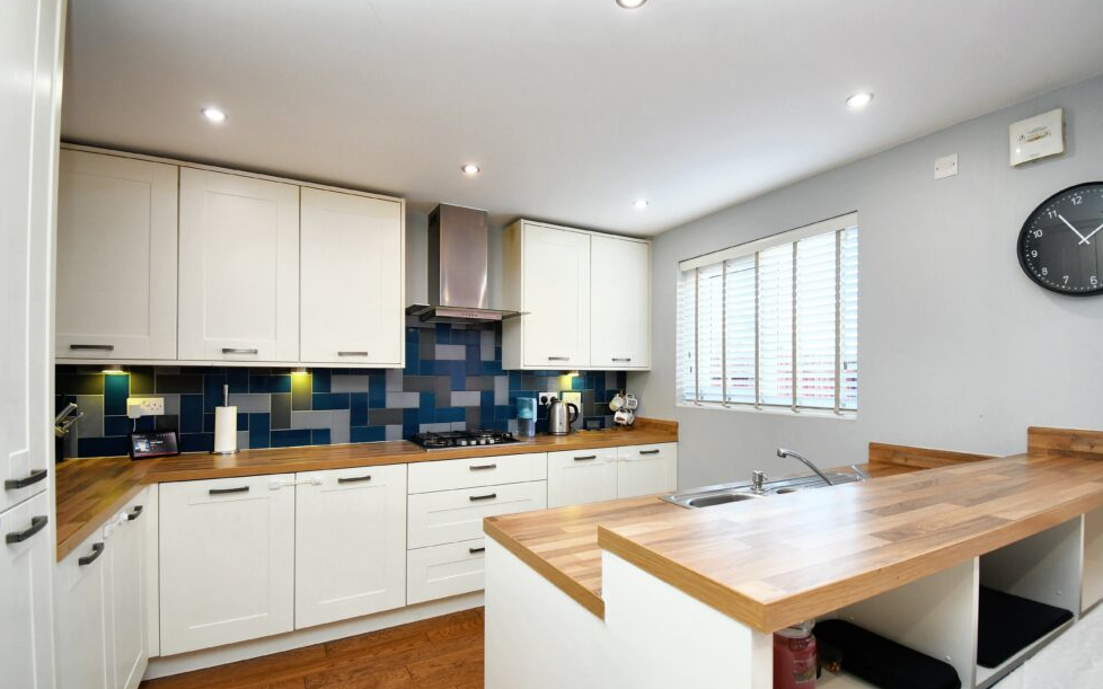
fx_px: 481
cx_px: 556
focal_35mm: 16
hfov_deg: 97.8
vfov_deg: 71.1
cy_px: 374
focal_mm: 10
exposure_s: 1/50
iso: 560
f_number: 4.5
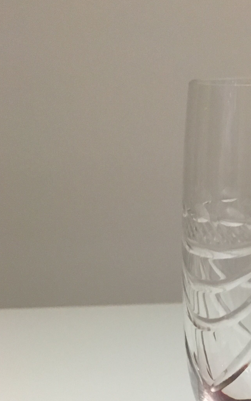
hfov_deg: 20.7
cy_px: 376
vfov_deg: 32.0
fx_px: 657
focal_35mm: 60
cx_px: 273
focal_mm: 4.15
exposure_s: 1/20
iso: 200
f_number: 2.2
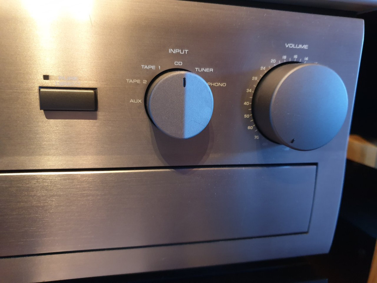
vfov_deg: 53.1
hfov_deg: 67.3
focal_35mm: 26
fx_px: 283
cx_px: 188
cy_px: 142
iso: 320
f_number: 1.5
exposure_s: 1/20
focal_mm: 4.3
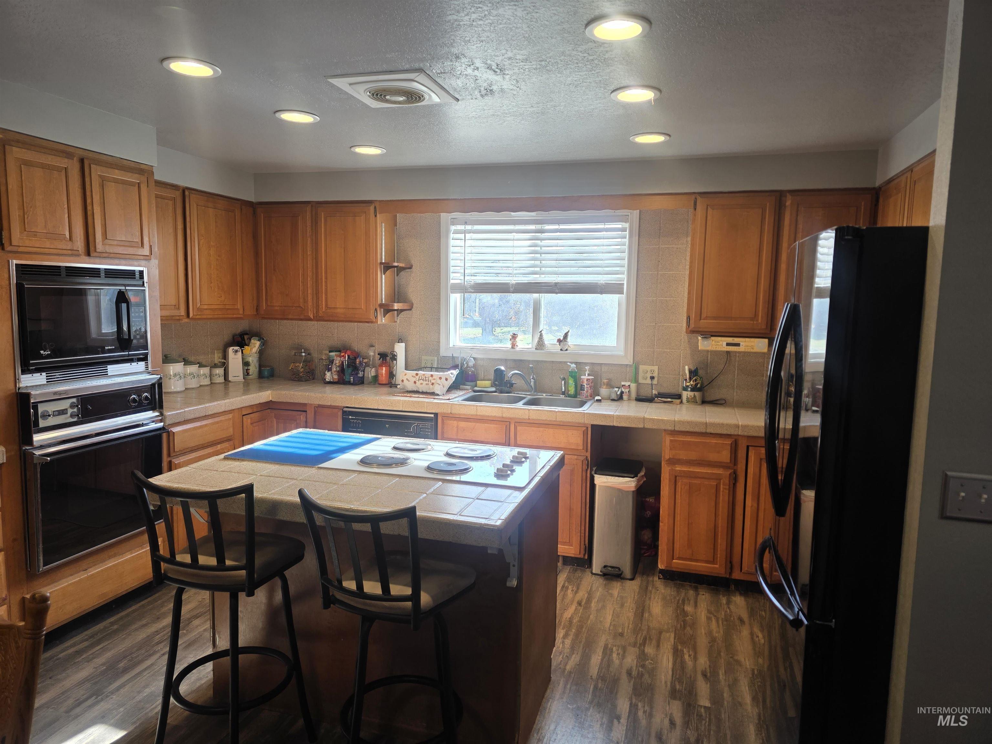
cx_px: 496
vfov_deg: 58.9
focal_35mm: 23
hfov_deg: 73.9
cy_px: 372
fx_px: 659
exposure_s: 1/120
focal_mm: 6.3
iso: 50
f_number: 1.7
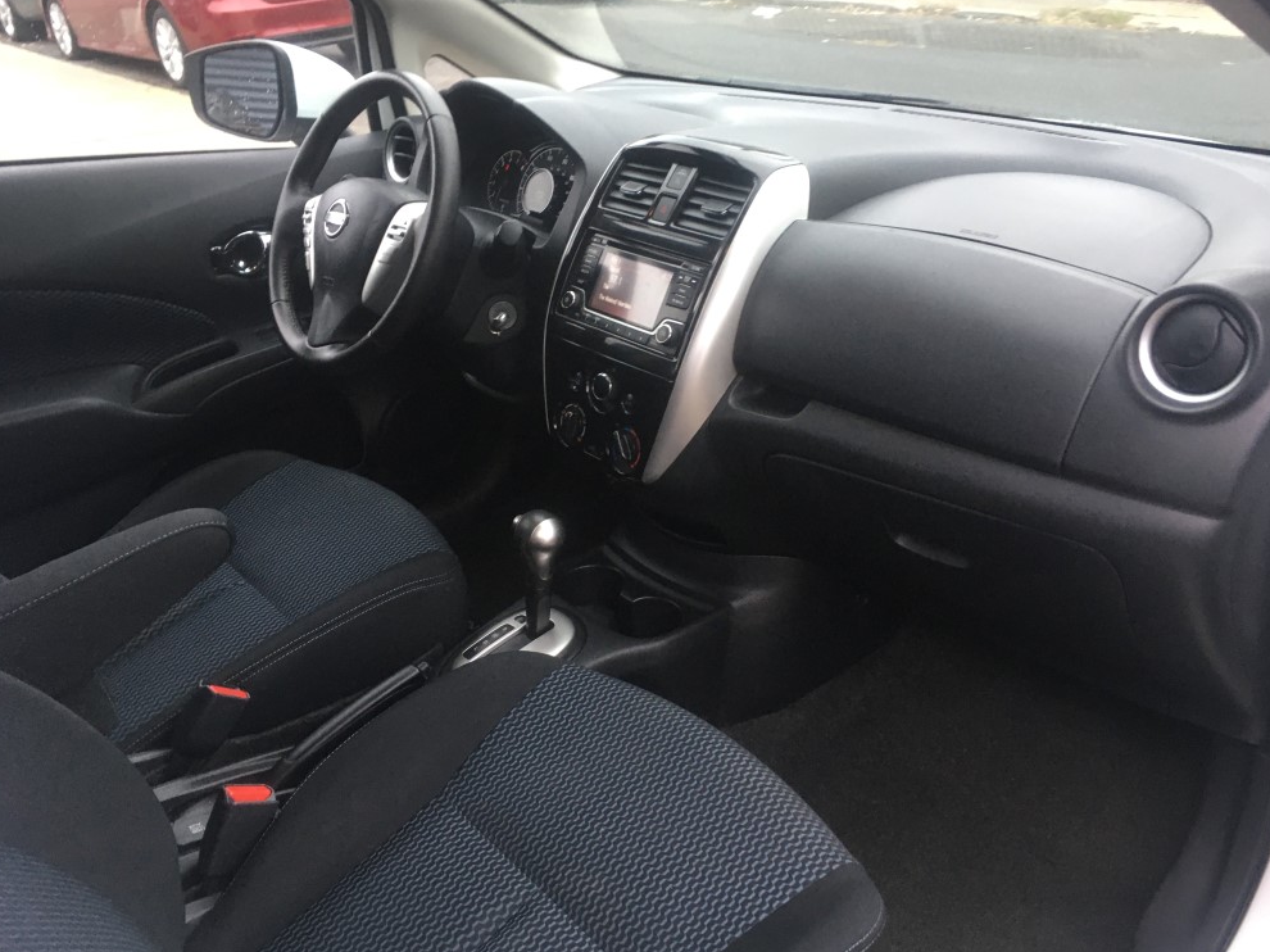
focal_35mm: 30
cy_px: 472
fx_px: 1100
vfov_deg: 46.8
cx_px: 645
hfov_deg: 60.0
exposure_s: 1/30
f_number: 2.2
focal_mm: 4.15
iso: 80
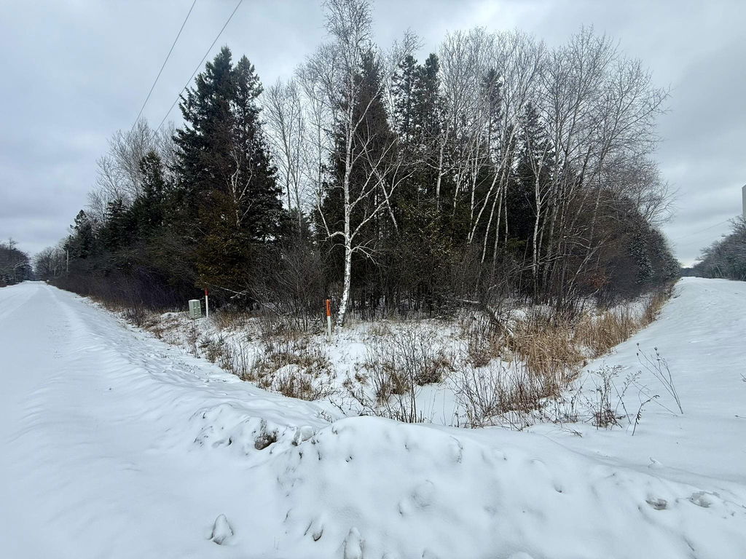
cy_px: 280
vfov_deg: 85.7
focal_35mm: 14
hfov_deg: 102.1
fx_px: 302
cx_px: 373
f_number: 2.2
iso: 50
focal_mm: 2.22
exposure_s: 1/559
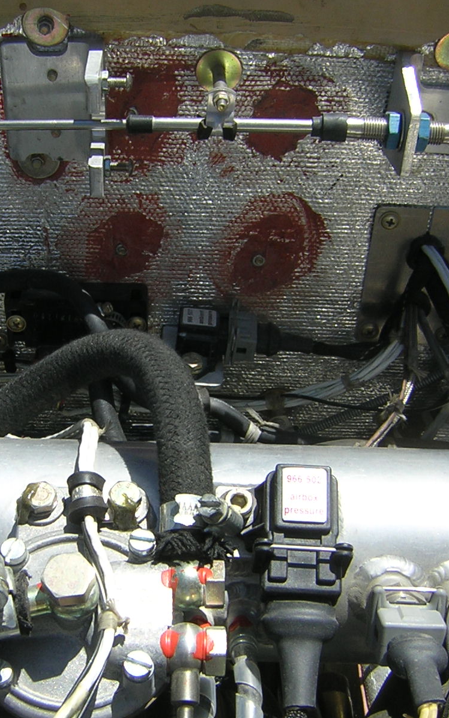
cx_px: 139
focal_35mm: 51
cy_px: 359
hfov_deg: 25.2
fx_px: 999
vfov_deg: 39.6
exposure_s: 1/366
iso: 100
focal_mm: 4.7
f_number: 5.2
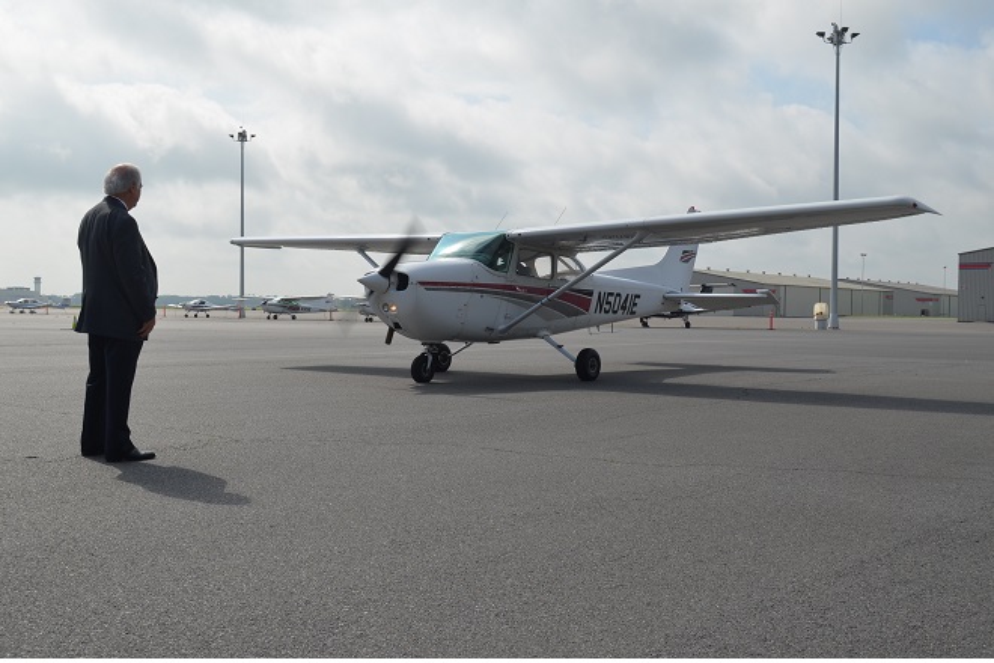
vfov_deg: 36.9
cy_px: 332
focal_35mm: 36
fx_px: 994
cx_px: 497
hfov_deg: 53.1
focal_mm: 24
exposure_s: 1/320
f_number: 9
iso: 100
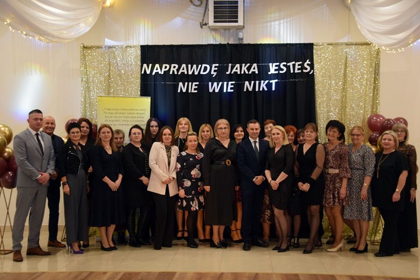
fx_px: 665
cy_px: 140
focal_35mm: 57
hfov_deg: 35.1
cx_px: 210
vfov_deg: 23.8
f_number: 4.5
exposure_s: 1/60
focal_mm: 38
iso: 1800
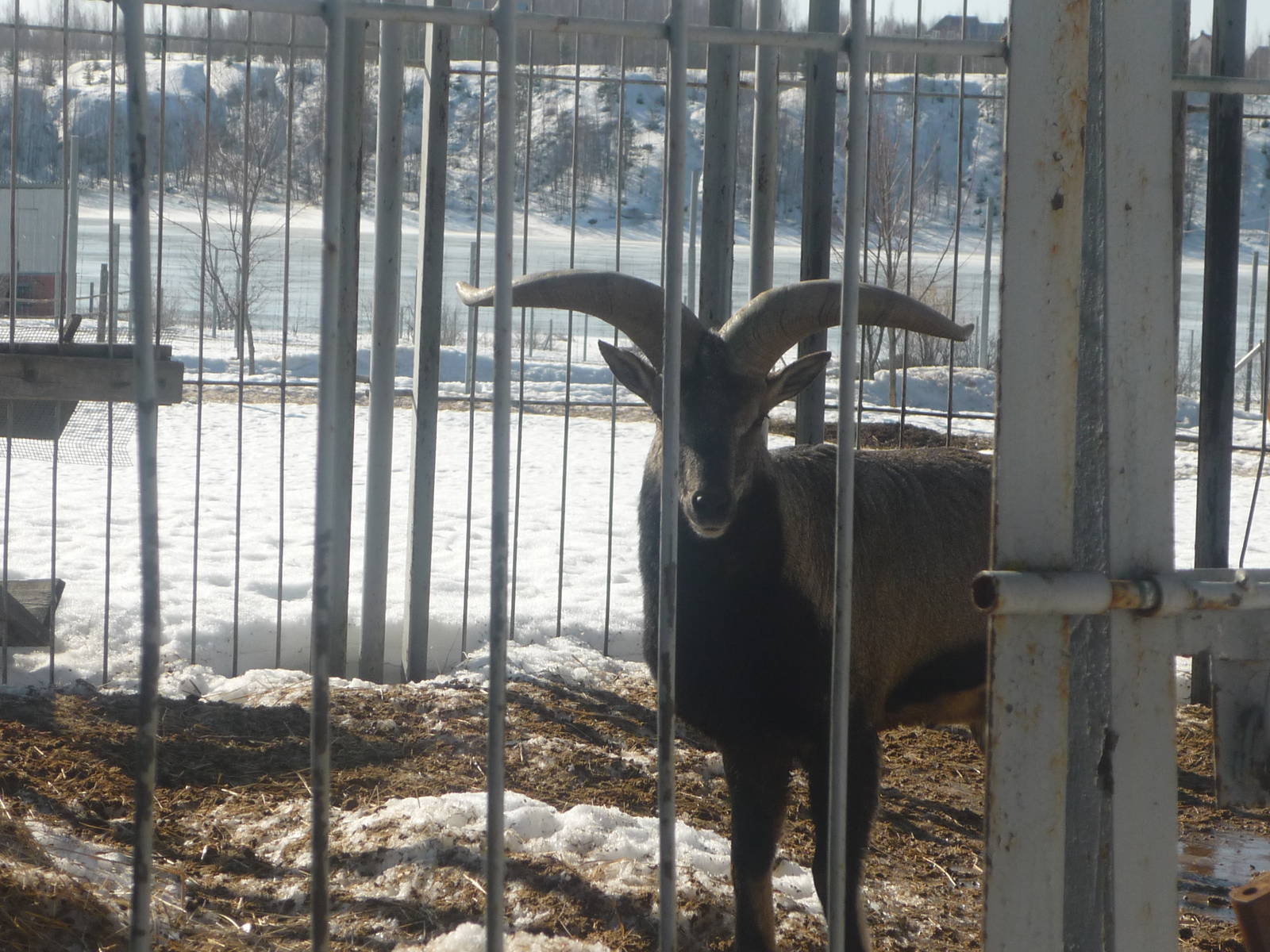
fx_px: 3852
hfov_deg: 18.7
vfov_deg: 14.1
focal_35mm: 105
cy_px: 476
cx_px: 635
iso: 100
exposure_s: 1/640
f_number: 4.4
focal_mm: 13.6
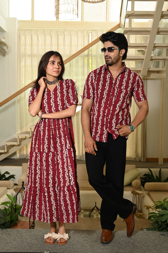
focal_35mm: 40
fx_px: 280
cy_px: 126
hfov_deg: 33.4
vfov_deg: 48.5
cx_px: 84
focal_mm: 40
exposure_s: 1/160
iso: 320
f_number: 4.5
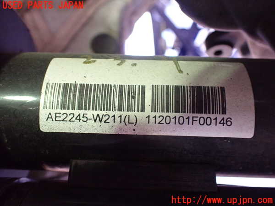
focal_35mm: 30
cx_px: 138
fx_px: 238
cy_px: 103
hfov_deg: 60.0
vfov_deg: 46.8
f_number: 2.3
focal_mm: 5.4
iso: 800
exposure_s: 1/40
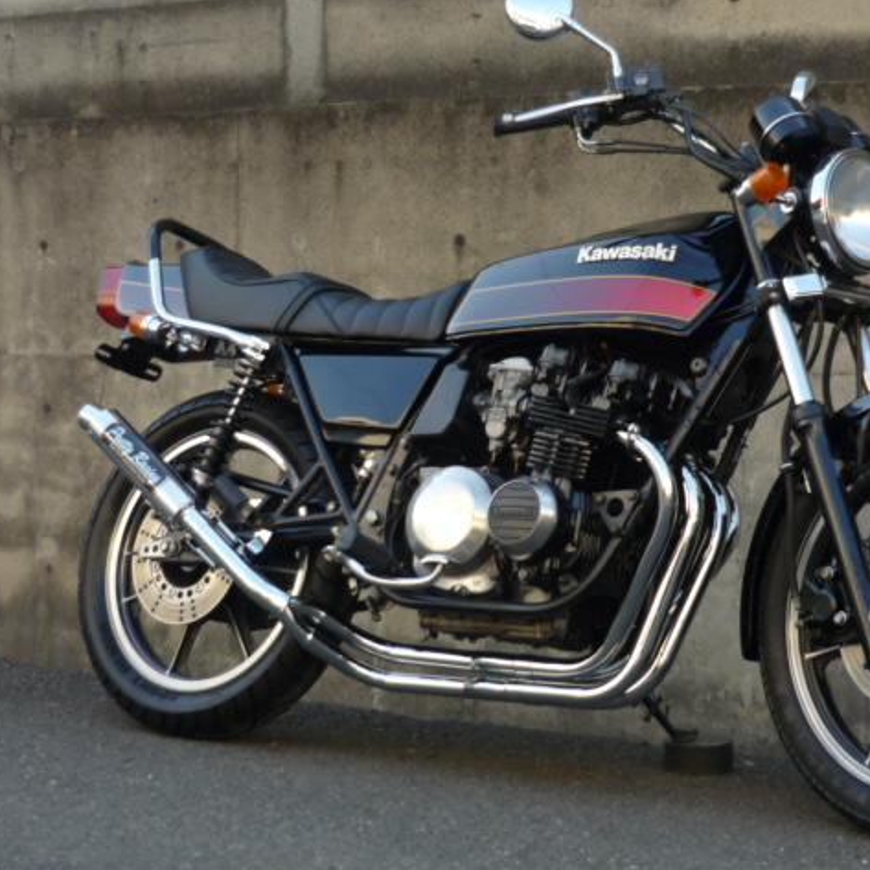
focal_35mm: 73
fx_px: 2076
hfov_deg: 23.6
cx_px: 563
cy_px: 434
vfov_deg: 23.7
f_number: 2.9
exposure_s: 1/200
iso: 100
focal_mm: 6.3
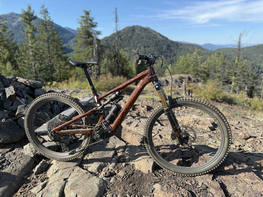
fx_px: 182
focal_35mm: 24
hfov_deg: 71.6
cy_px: 98
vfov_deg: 56.8
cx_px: 132
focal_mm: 6.76
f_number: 1.78
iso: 100
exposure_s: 1/1949
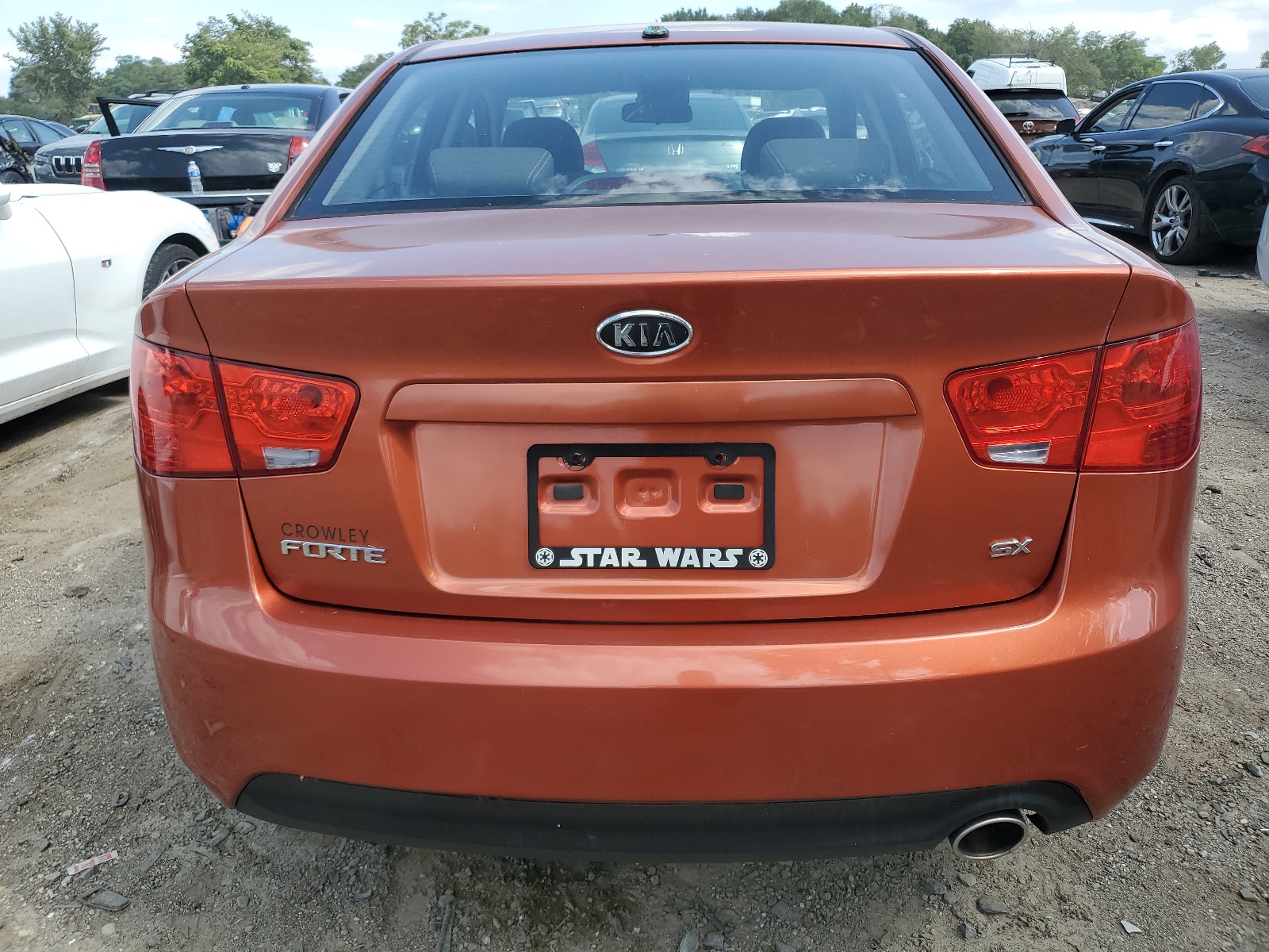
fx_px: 953
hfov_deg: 67.3
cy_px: 476
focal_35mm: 26
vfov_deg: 53.1
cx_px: 634
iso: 50
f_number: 1.5
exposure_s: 1/1429
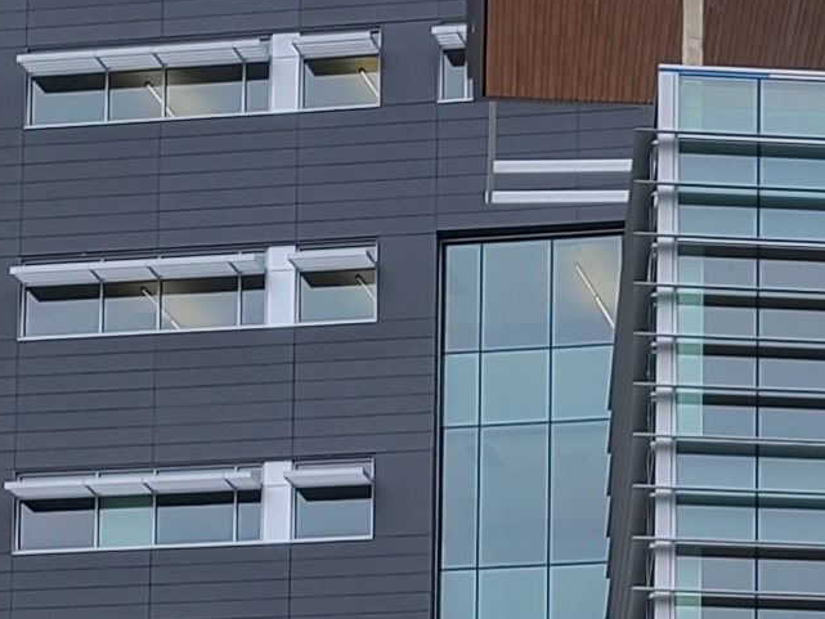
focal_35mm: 156
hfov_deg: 12.5
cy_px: 1183
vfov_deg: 9.0
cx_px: 788
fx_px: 3719
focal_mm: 7
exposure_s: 1/378
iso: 16
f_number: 1.8
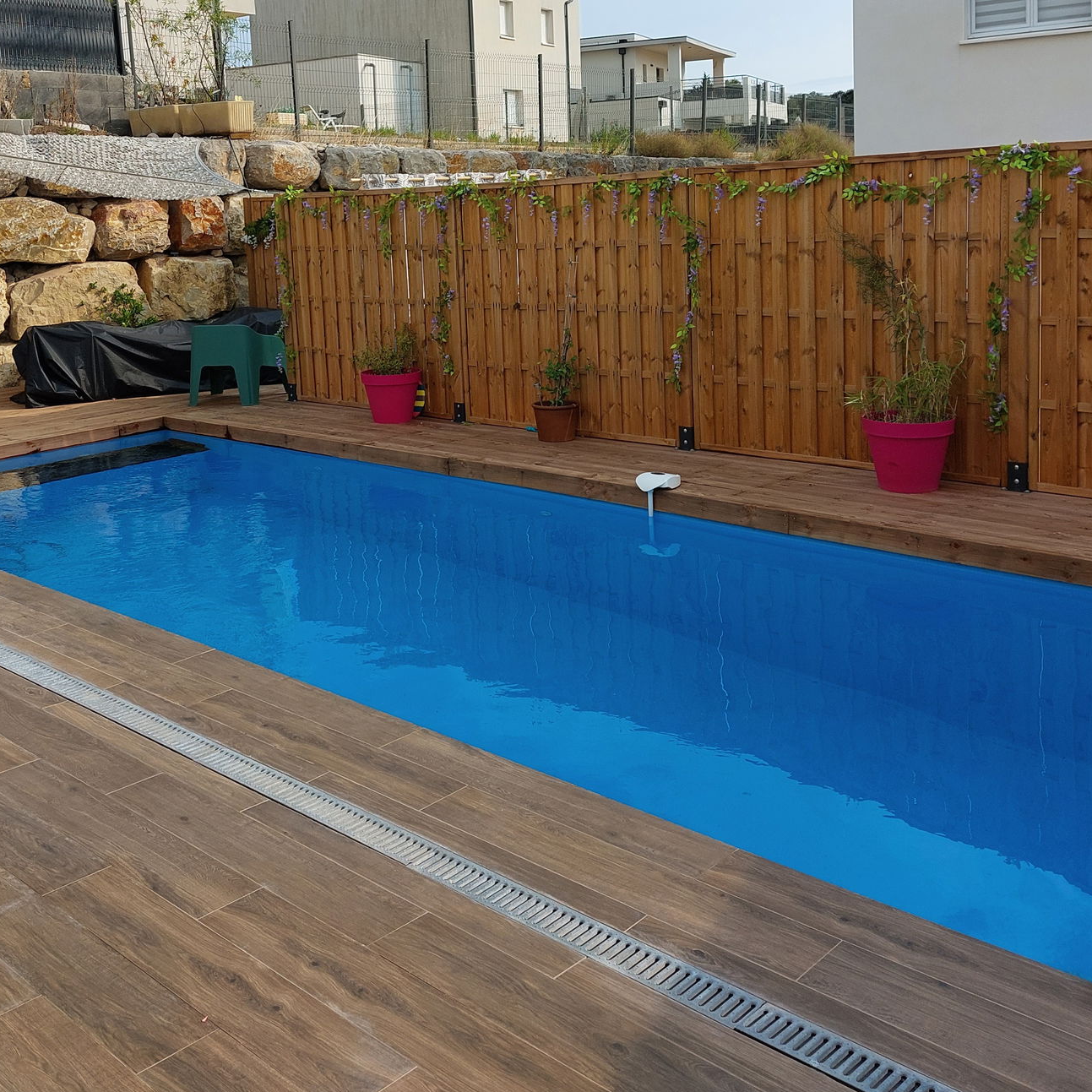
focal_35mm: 35
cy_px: 353
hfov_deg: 47.2
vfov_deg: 46.4
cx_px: 492
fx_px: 1249
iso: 25
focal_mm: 5.23
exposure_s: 1/965
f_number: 1.8
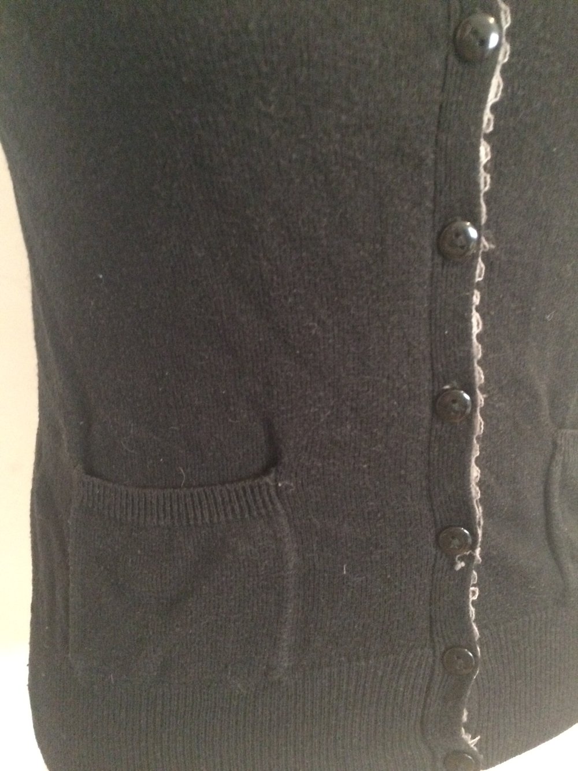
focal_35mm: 29
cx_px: 289
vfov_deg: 61.7
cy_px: 386
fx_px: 646
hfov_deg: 48.2
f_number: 2.2
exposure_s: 1/17
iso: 1600
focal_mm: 4.15
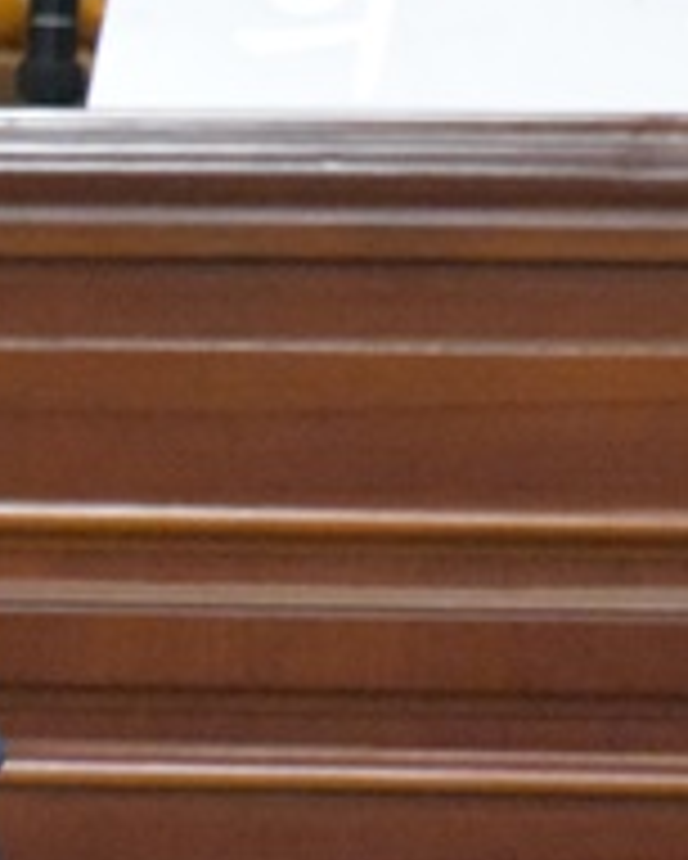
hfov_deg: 1.1
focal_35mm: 1471
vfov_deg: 1.3
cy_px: 358
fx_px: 37411
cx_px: -976
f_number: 9
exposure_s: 1/320
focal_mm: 300
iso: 12800
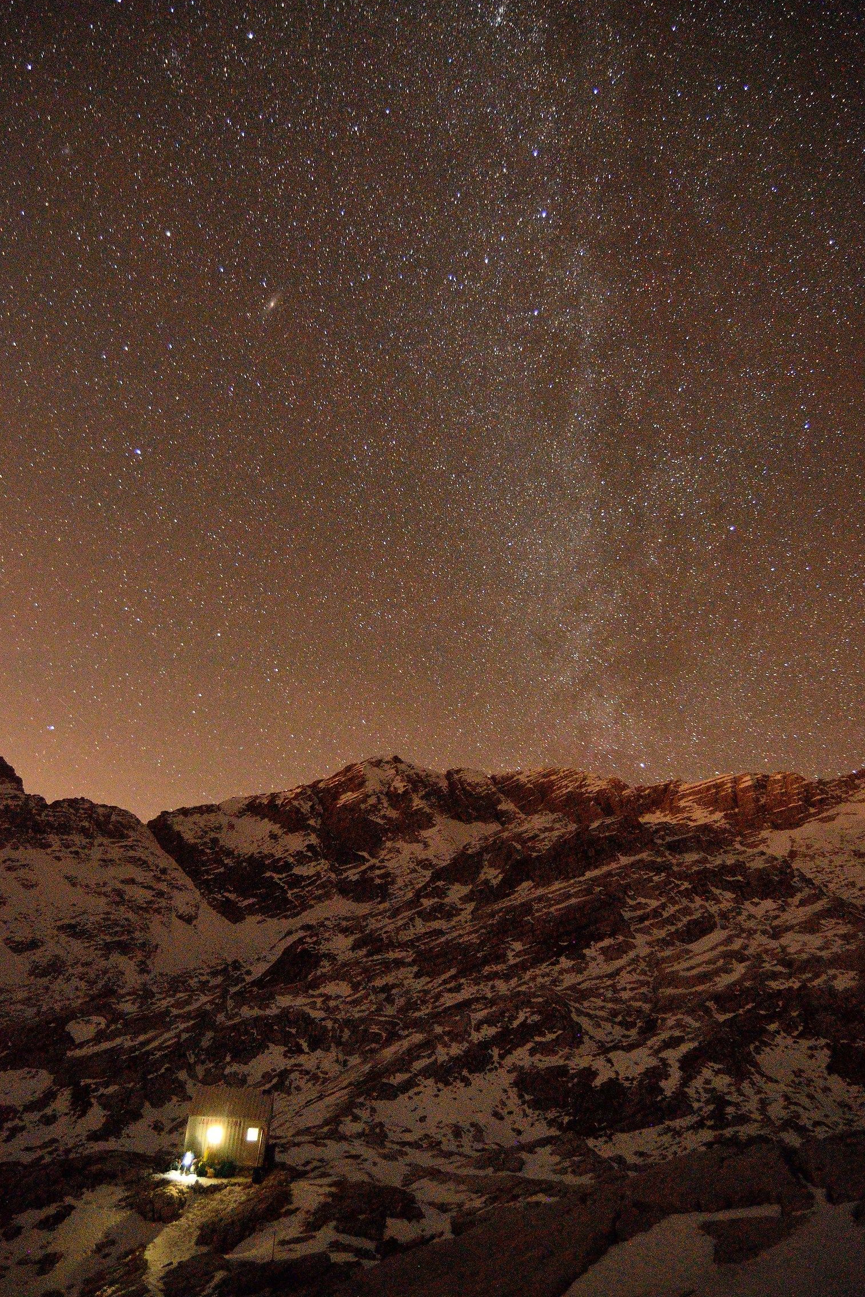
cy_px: 613
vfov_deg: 86.8
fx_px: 685
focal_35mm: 19
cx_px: 418
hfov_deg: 64.5
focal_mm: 12
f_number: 4
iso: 6400
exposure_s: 30
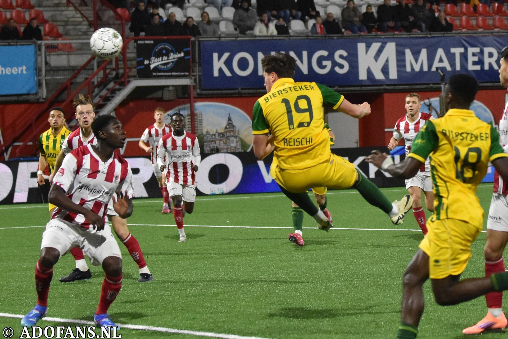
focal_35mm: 105
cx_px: 254
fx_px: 1482
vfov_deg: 13.0
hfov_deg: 19.5
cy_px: 170
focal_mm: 70
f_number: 2.8
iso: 2000
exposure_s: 1/640
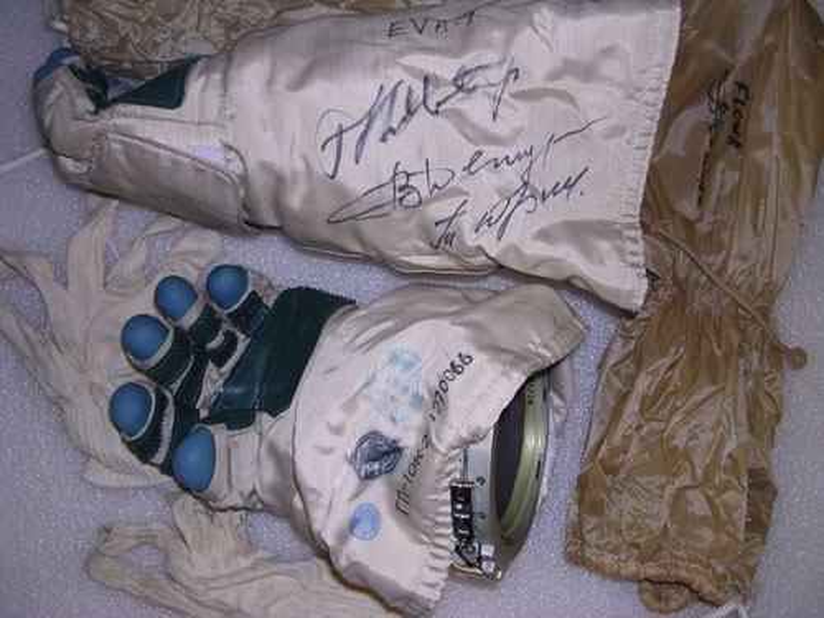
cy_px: 309
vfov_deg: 37.7
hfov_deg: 49.0
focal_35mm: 38
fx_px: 905
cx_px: 412
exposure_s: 1/60.1
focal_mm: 5.8
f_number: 2.8
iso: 100
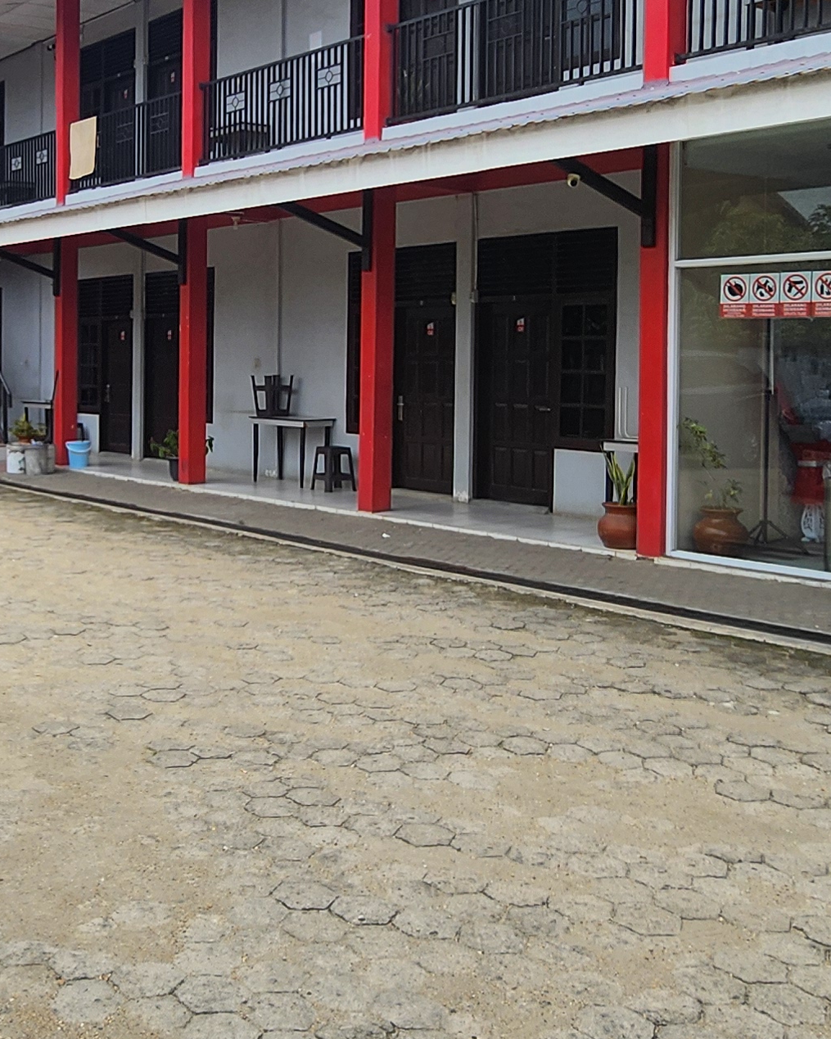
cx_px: 194
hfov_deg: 36.3
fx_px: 1230
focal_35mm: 40
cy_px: 349
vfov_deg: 45.1
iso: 32
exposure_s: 1/1114
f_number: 2.2
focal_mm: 1.74
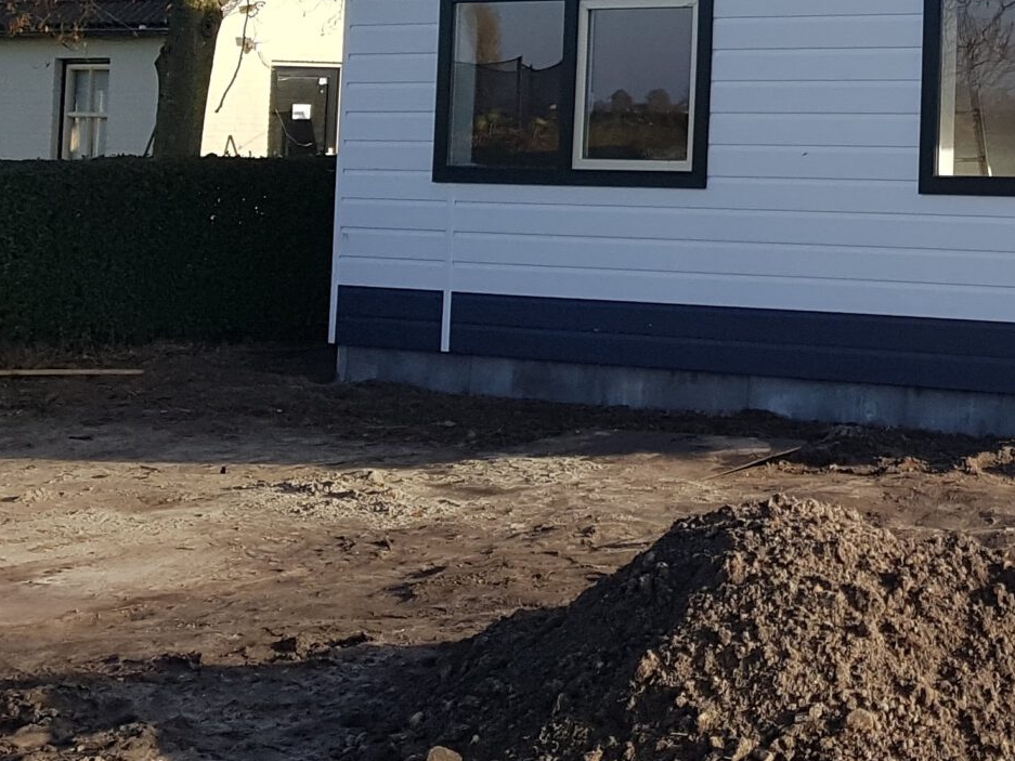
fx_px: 2082
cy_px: -16
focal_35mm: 71
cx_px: 1320
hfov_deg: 24.0
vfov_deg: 20.0
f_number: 1.7
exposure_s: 1/1620
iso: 50
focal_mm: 4.2
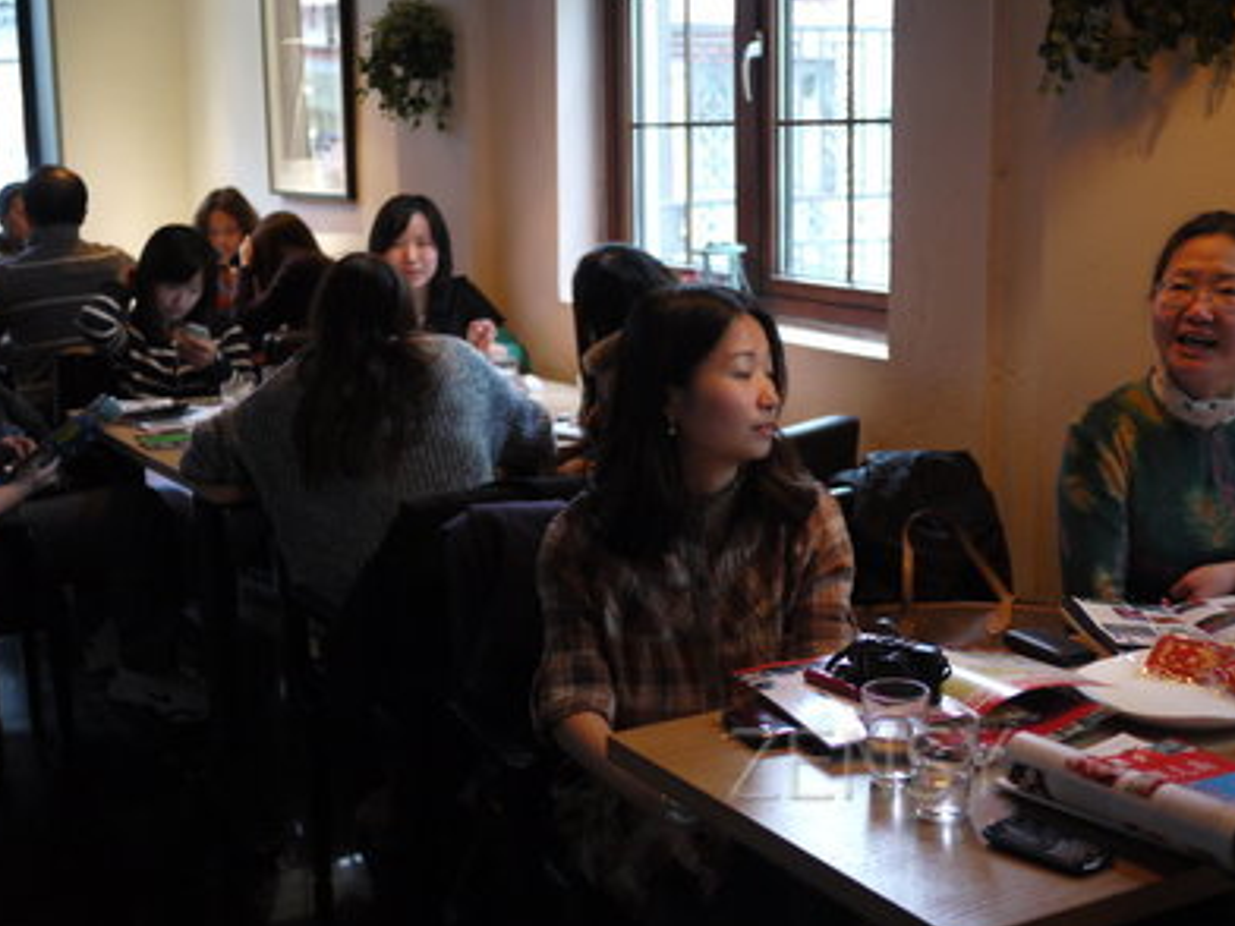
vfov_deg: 28.6
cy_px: 427
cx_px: 640
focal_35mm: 51
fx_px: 1820
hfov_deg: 37.5
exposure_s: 1/50
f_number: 1.7
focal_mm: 20
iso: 400
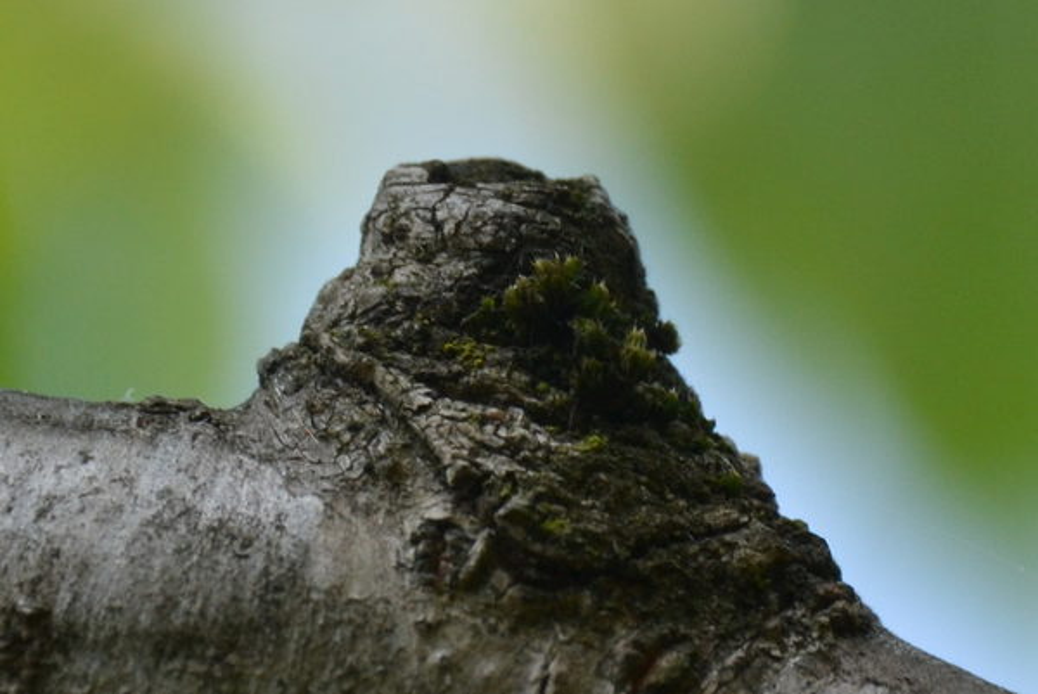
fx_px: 10820
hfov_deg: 5.5
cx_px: 519
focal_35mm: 375
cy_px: 347
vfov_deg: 3.7
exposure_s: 1/200
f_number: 11
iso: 400
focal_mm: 250
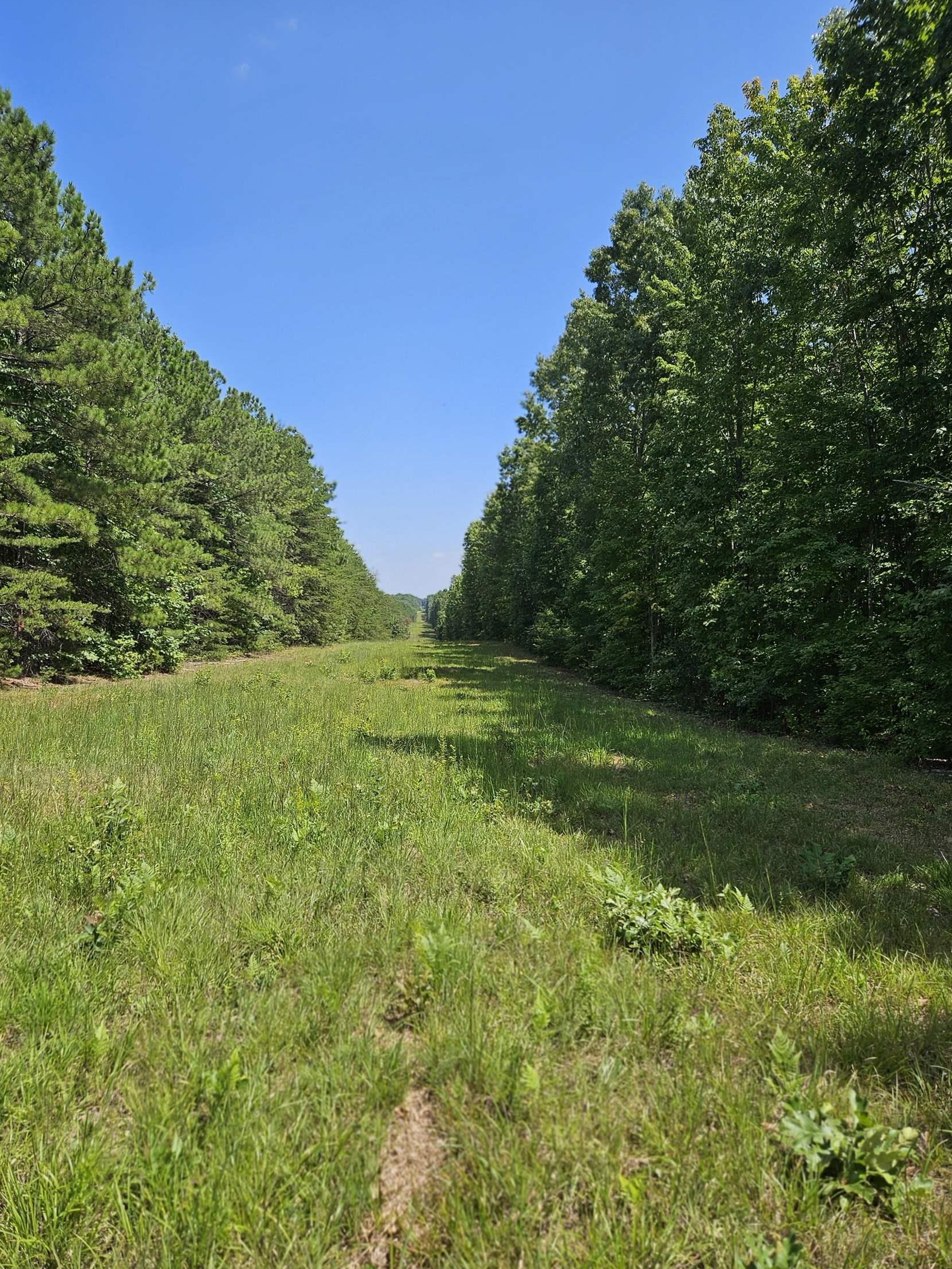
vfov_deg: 71.6
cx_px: 459
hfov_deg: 56.8
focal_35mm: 24
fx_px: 880
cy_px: 645
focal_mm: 5.4
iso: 25
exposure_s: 1/1559
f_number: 1.8
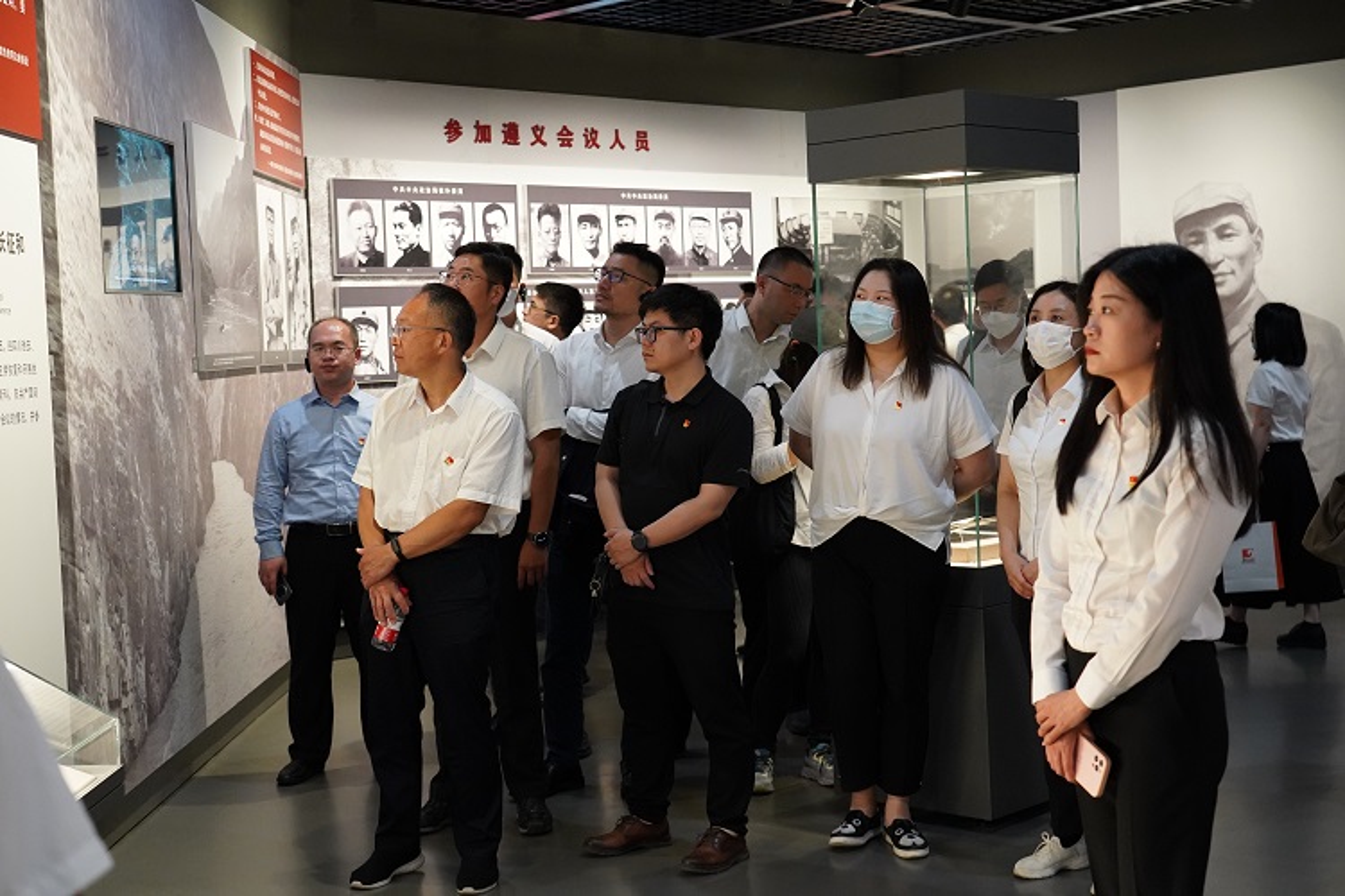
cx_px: 672
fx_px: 1905
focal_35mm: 51
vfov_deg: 26.5
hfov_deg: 38.9
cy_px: 448
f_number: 4.5
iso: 6400
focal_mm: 51
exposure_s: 1/100
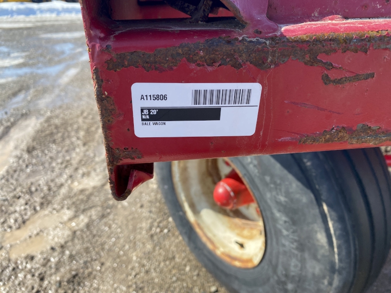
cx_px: 196
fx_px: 294
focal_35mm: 26
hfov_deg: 67.3
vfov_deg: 53.1
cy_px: 146
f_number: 1.8
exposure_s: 1/1346
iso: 32
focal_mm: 4.25
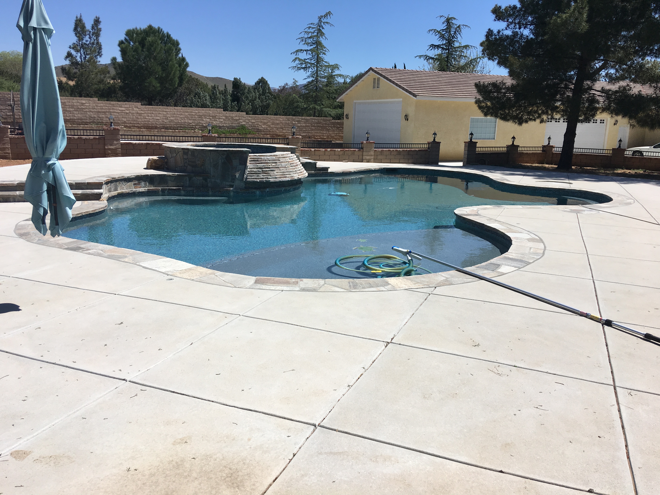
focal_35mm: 29
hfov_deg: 61.7
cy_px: 248
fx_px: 553
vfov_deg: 48.2
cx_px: 330
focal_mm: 4.15
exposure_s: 1/2481
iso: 25
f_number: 2.2
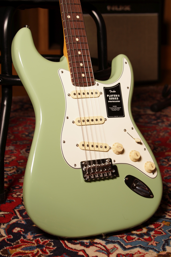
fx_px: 481
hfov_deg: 20.2
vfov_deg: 29.9
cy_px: 128
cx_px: 86
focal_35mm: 68
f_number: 5
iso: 100
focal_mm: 45
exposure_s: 1/15
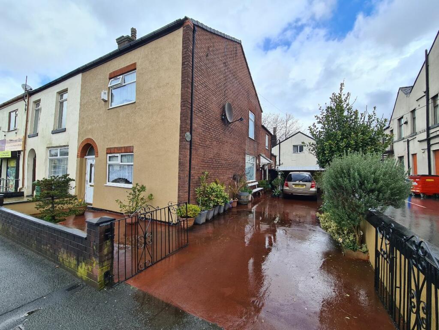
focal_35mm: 13
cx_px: 220
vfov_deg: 89.9
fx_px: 165
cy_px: 165
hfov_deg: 106.2
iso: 64
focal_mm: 2.22
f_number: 2.2
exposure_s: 1/556
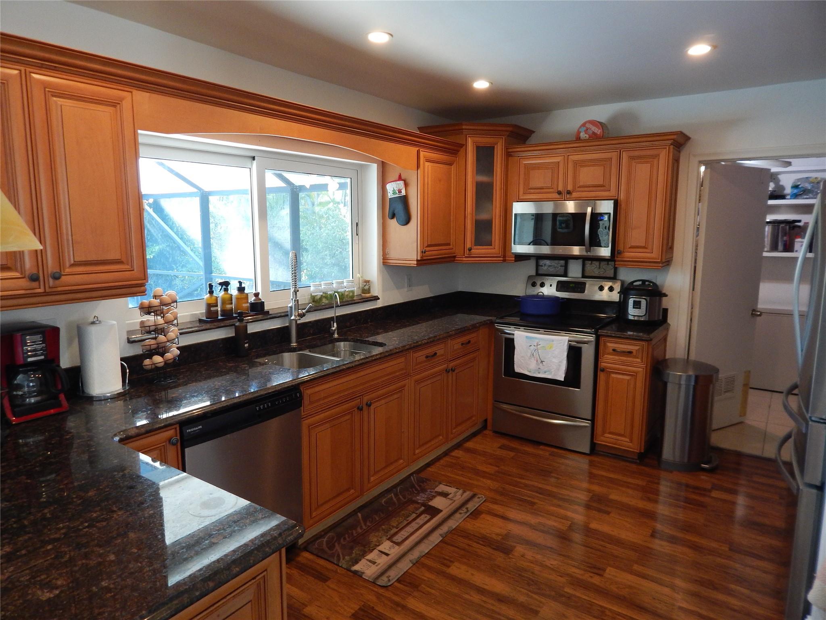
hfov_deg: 76.4
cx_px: 413
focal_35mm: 22
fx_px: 525
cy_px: 310
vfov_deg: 61.1
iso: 250
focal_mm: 4
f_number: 3
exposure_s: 1/30
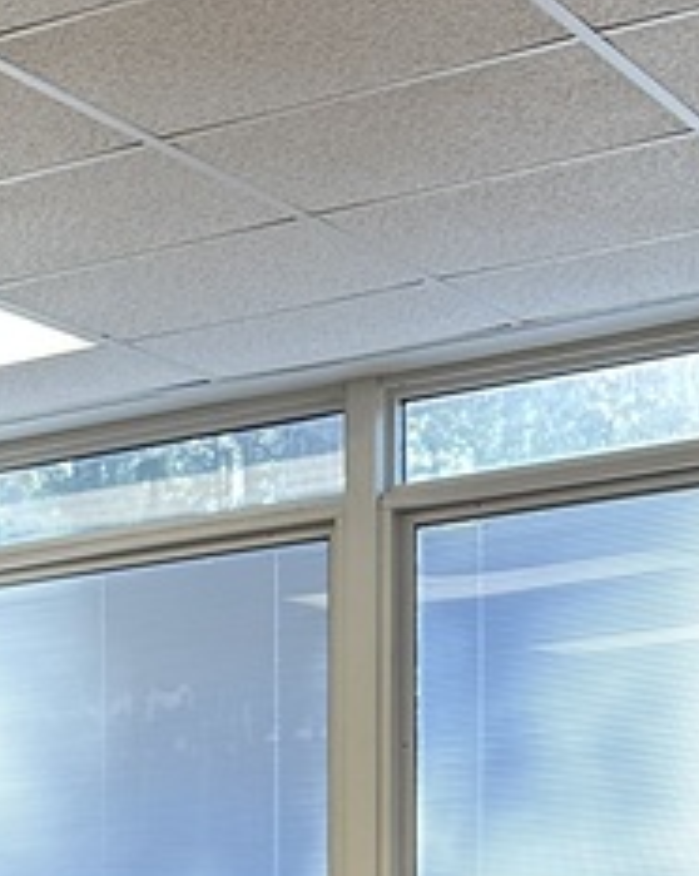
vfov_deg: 16.9
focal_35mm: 103
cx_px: -650
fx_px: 2667
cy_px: 1316
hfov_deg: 13.1
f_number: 1.78
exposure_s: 1/120
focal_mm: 6.86
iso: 160
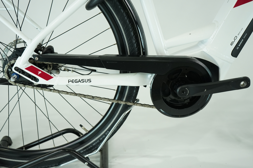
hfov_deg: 47.4
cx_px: 126
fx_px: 288
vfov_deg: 32.6
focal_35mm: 41
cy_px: 84
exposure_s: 1/200
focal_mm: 41
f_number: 5
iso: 1000
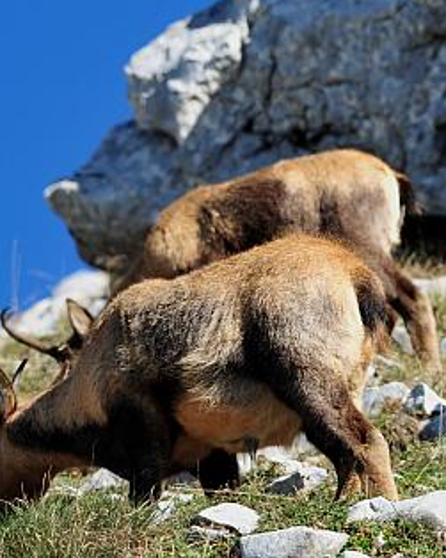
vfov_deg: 2.7
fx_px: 11985
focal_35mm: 726
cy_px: 177
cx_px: 558
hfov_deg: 2.1
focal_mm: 270
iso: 400
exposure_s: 1/400
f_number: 10
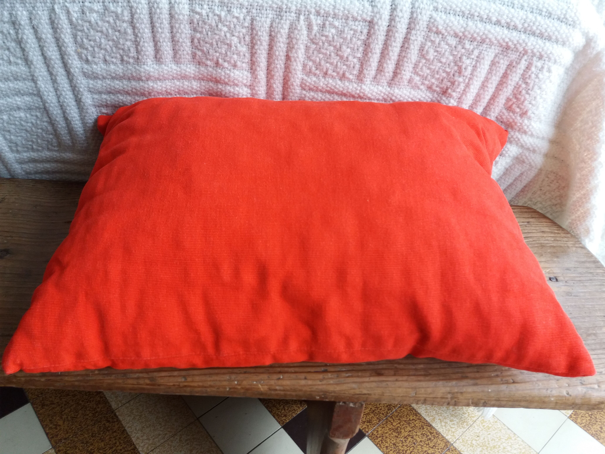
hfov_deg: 63.4
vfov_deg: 49.7
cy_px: 227
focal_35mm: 28
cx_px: 302
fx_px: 489
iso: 80
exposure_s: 1/50
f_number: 1.9
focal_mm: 3.7
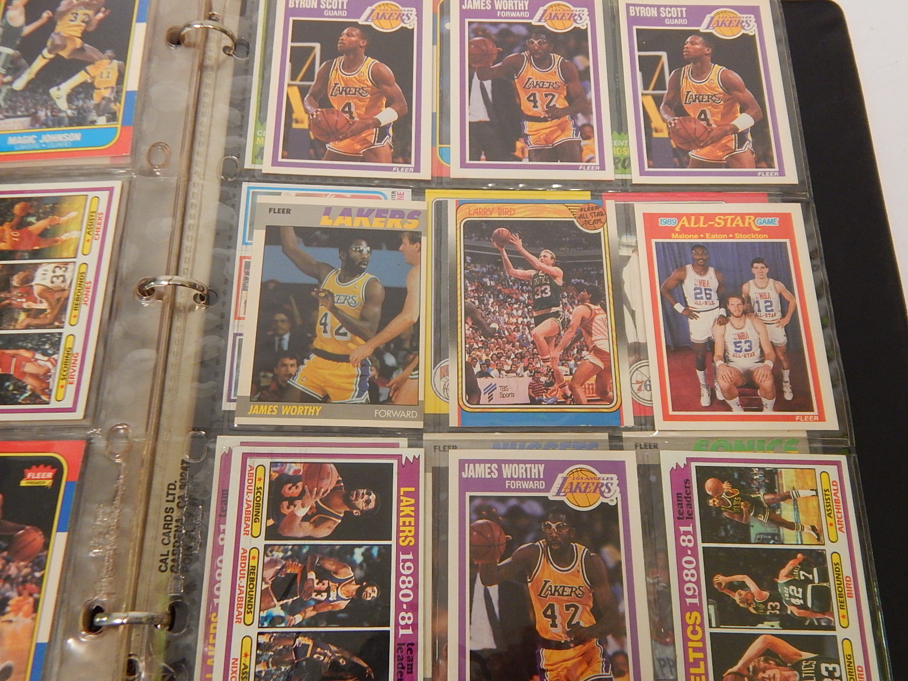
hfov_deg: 58.4
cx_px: 454
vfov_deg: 45.4
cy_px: 340
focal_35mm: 31
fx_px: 813
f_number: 3.2
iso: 400
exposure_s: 1/25
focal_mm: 5.6
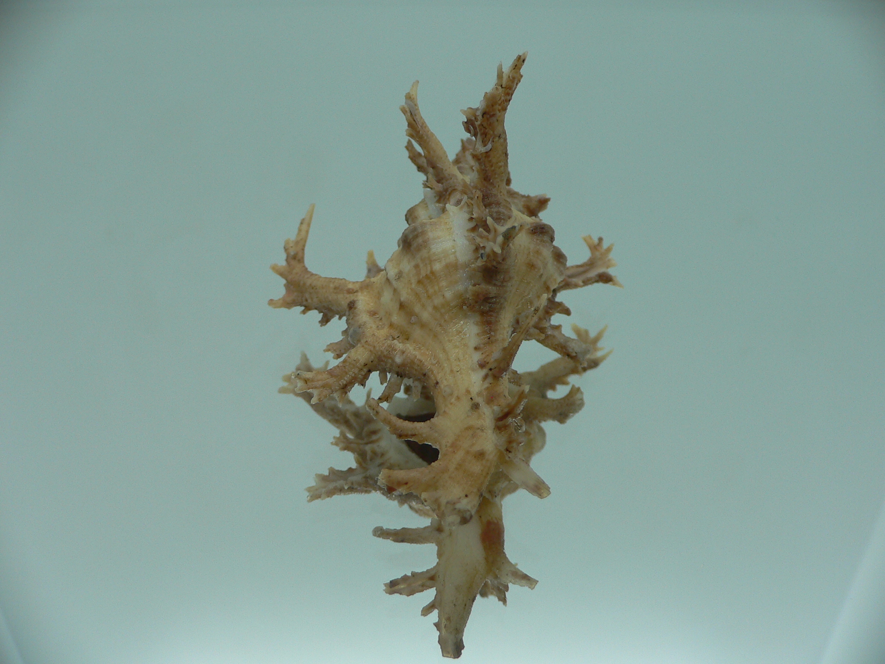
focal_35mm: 35
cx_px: 442
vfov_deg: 40.7
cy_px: 332
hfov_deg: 52.6
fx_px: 895
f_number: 2.8
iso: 80
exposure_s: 1/60
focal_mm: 4.6
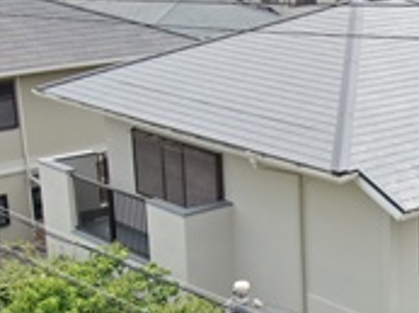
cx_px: 392
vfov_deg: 17.2
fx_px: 1027
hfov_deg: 22.4
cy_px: 238
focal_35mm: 85
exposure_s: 1/400
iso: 100
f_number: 3.5
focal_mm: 7.23
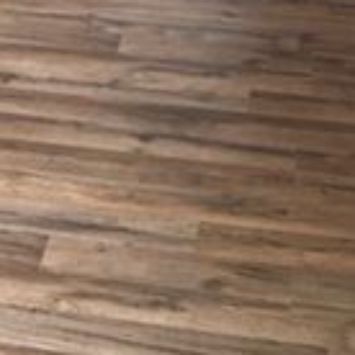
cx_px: -21
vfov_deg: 14.2
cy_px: -243
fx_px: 1288
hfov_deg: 15.3
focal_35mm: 111
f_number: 1.8
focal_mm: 4.25
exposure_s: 1/120
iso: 100
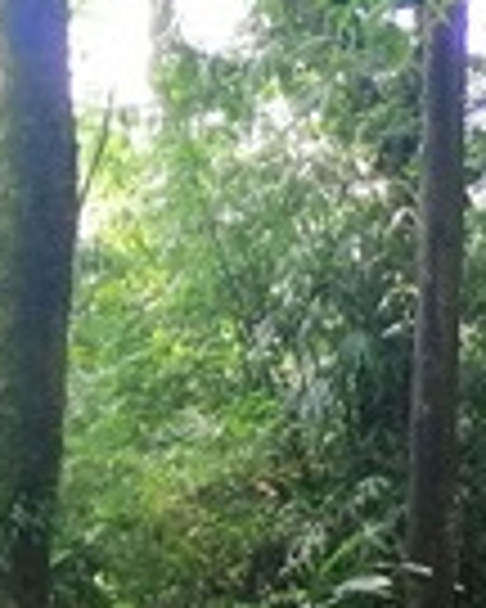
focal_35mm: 113
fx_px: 2032
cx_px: 1287
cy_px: 585
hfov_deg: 10.8
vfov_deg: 16.7
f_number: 2.2
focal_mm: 3.81
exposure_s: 1/60
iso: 125
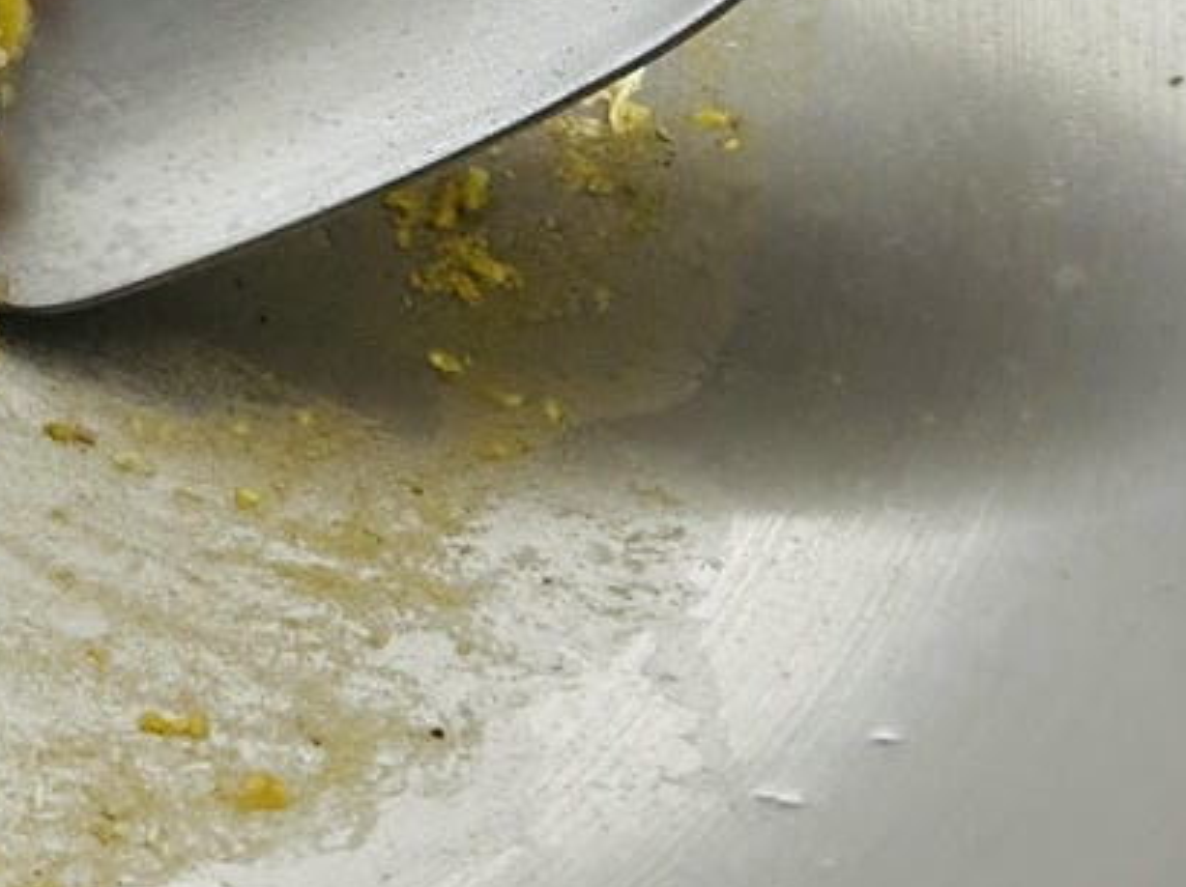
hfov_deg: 13.4
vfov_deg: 10.3
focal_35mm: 141
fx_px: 4827
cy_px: -157
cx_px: -435
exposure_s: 1/30
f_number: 1.78
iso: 640
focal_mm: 6.86
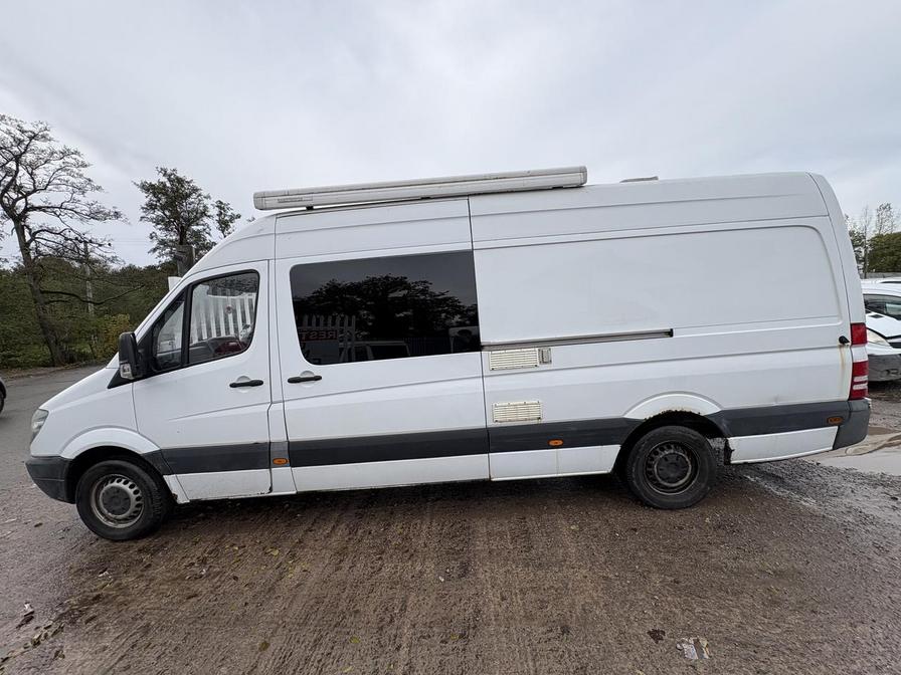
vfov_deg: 85.7
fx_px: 364
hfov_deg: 102.1
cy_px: 338
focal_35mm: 14
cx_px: 450
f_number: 2.2
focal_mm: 2.22
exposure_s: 1/518
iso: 40
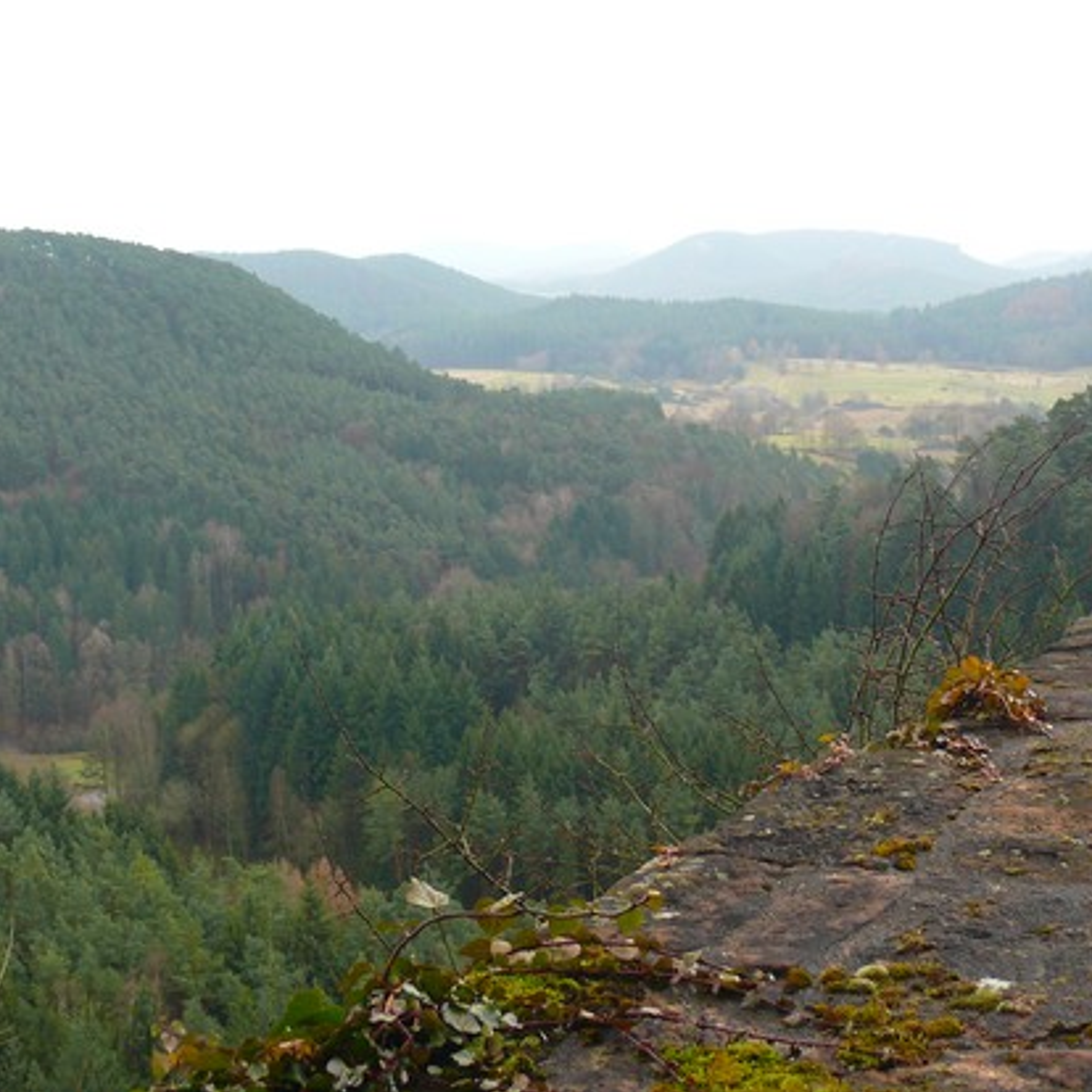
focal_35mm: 56
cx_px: 733
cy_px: 353
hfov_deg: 30.3
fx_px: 1999
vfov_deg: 30.3
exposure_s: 1/50
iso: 100
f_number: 2.8
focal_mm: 7.4
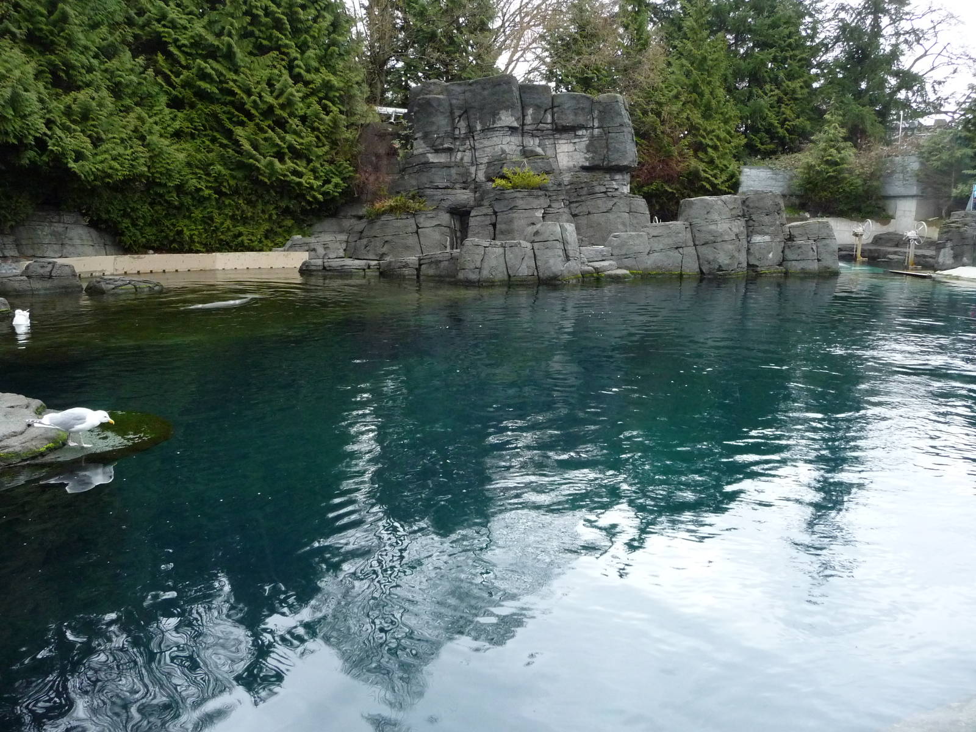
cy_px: 366
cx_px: 488
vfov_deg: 49.7
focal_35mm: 28
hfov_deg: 63.4
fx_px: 789
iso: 400
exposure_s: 1/160
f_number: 3.3
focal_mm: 4.7
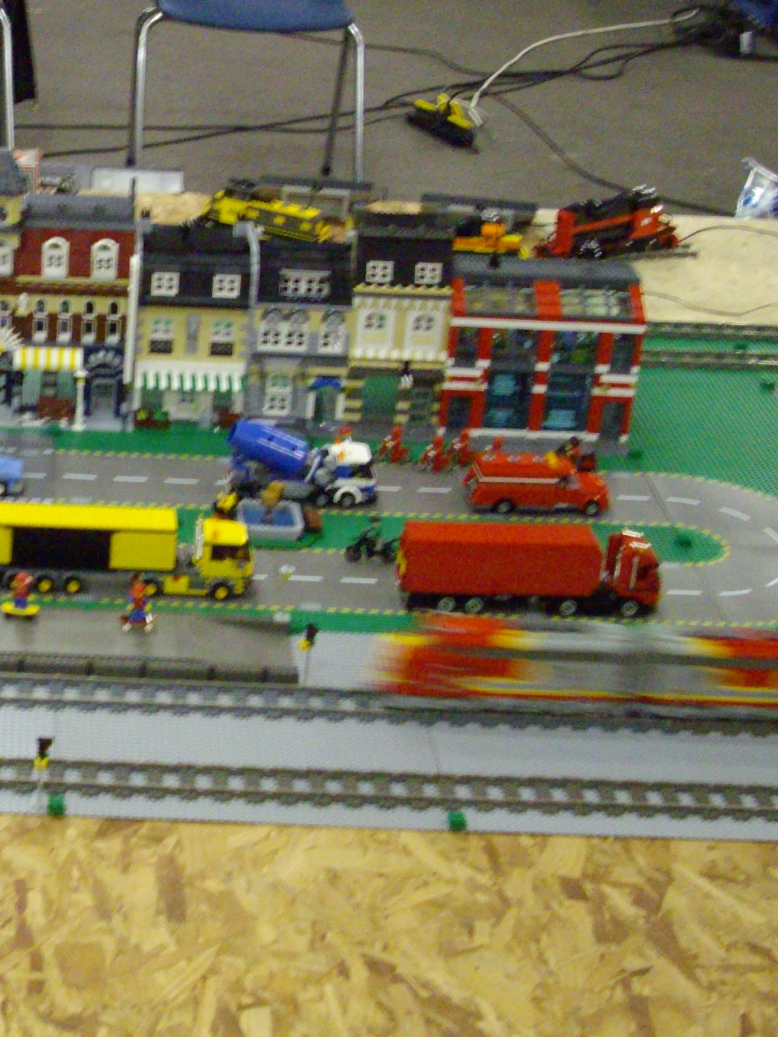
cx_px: -44
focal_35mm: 75
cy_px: 488
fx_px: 2247
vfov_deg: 26.0
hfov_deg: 19.0
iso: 400
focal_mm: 6.2
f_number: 2.8
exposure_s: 1/13
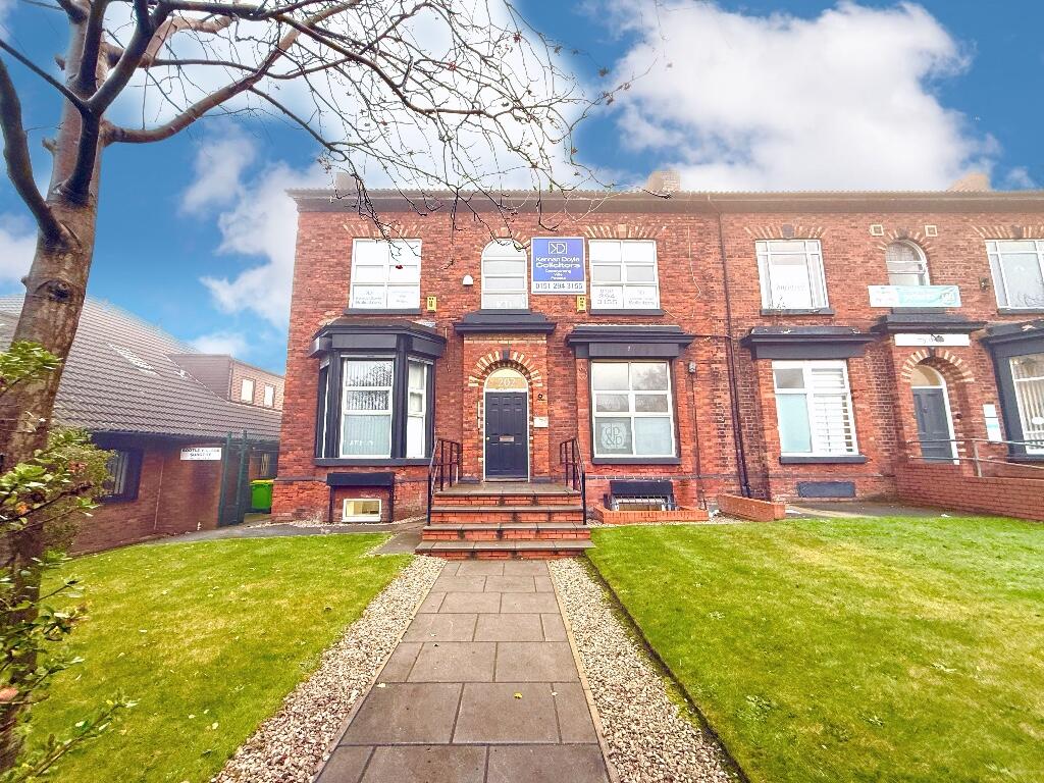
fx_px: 422
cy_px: 392
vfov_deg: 85.7
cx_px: 522
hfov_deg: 102.1
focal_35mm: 14
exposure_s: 1/99
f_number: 2.2
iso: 160
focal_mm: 2.22
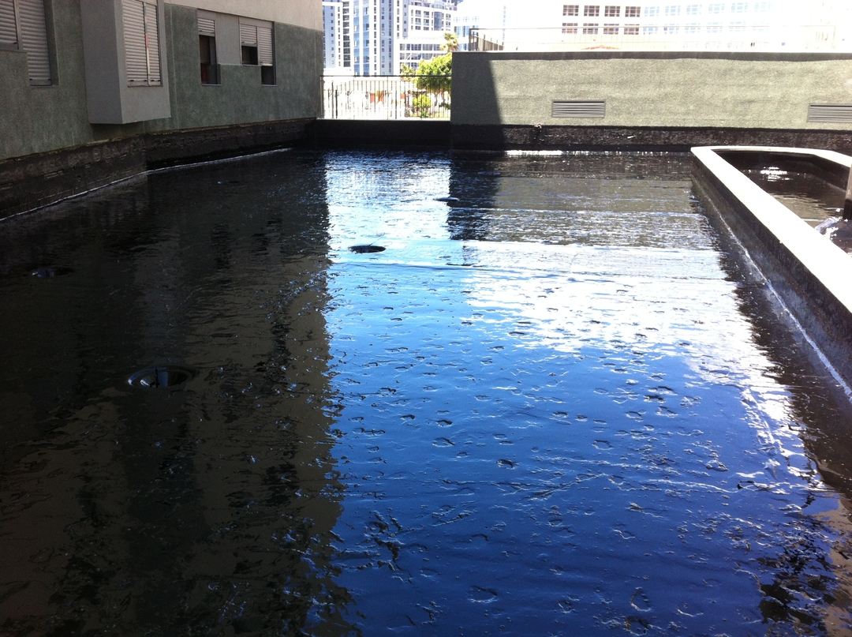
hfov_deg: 52.7
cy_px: 318
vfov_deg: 40.6
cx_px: 426
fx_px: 860
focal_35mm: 35
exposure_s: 1/305
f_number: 2.8
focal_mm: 3.85
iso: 80
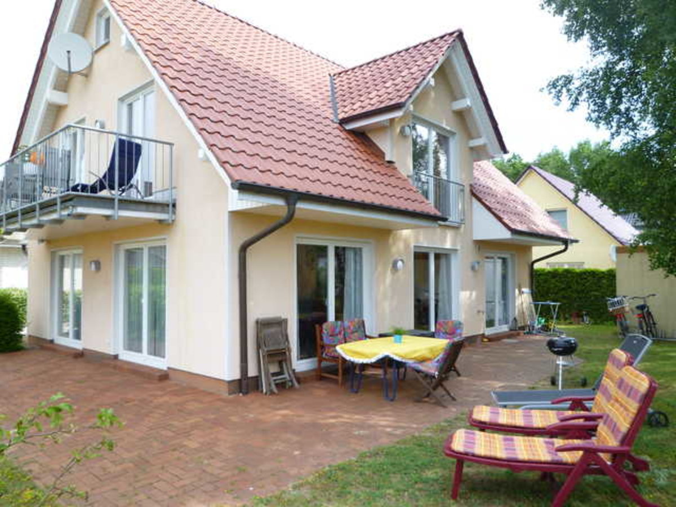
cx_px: 338
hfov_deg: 69.4
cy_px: 254
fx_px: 488
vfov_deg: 54.9
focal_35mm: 25
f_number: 4
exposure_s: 1/160
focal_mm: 4.5
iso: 80
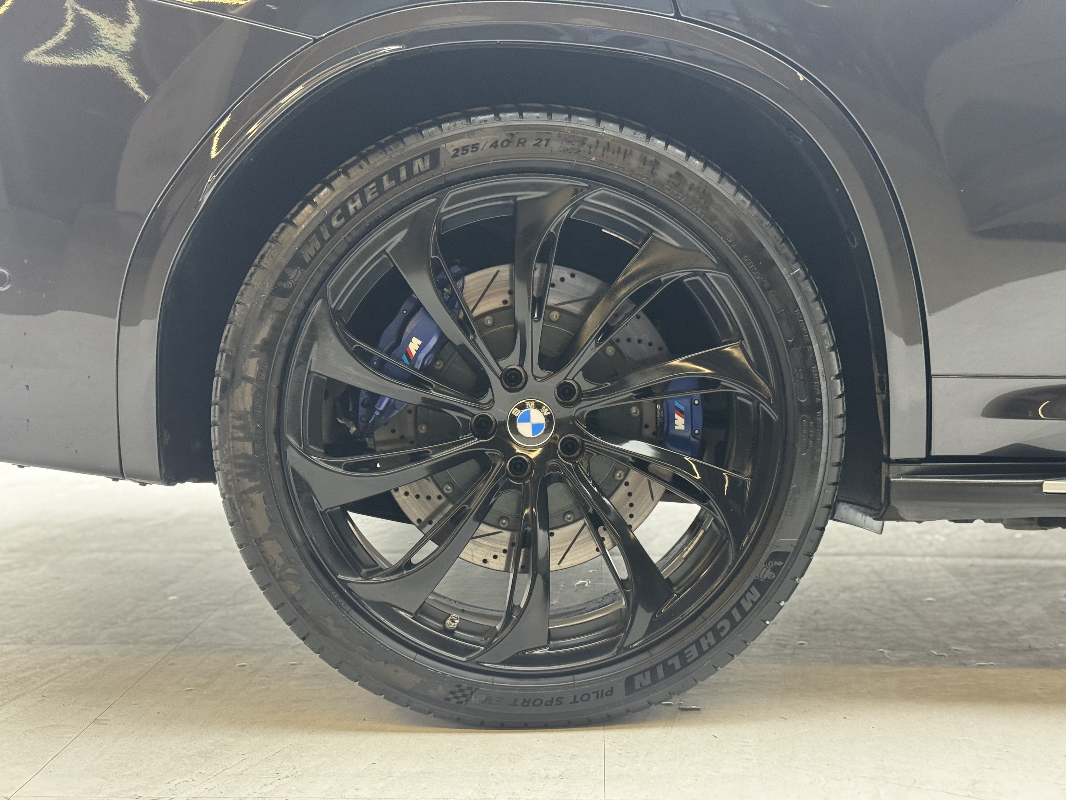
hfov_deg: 39.7
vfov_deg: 30.3
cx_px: 533
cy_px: 400
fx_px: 1478
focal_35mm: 48
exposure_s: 1/50
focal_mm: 6.76
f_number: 1.78
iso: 125
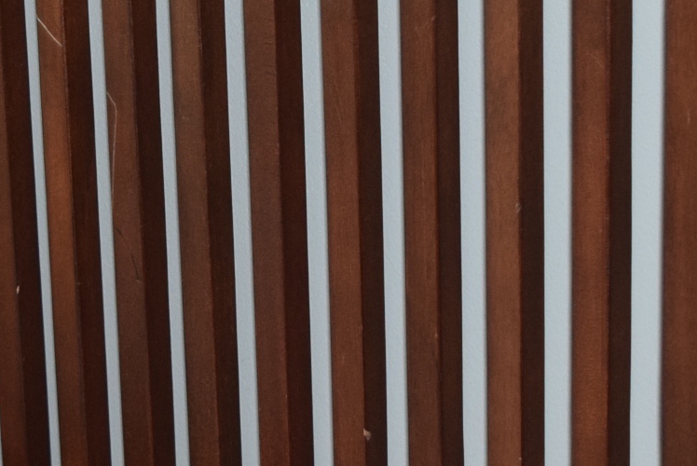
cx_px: 109
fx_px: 2674
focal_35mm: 138
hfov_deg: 14.7
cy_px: 40
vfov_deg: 9.9
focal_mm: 23
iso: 800
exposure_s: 1/60
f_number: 4
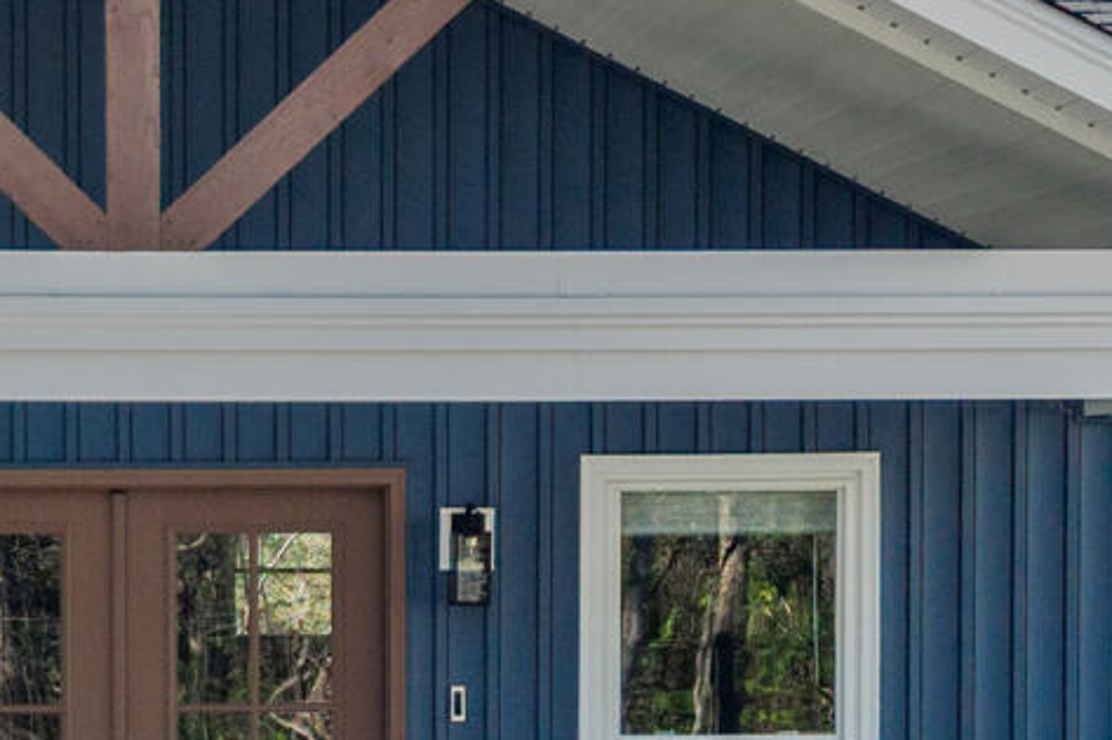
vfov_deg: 10.2
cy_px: 939
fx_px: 4076
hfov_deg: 15.4
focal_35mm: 132
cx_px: 127
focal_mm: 8.67
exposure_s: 1/2500
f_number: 1.8
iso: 290
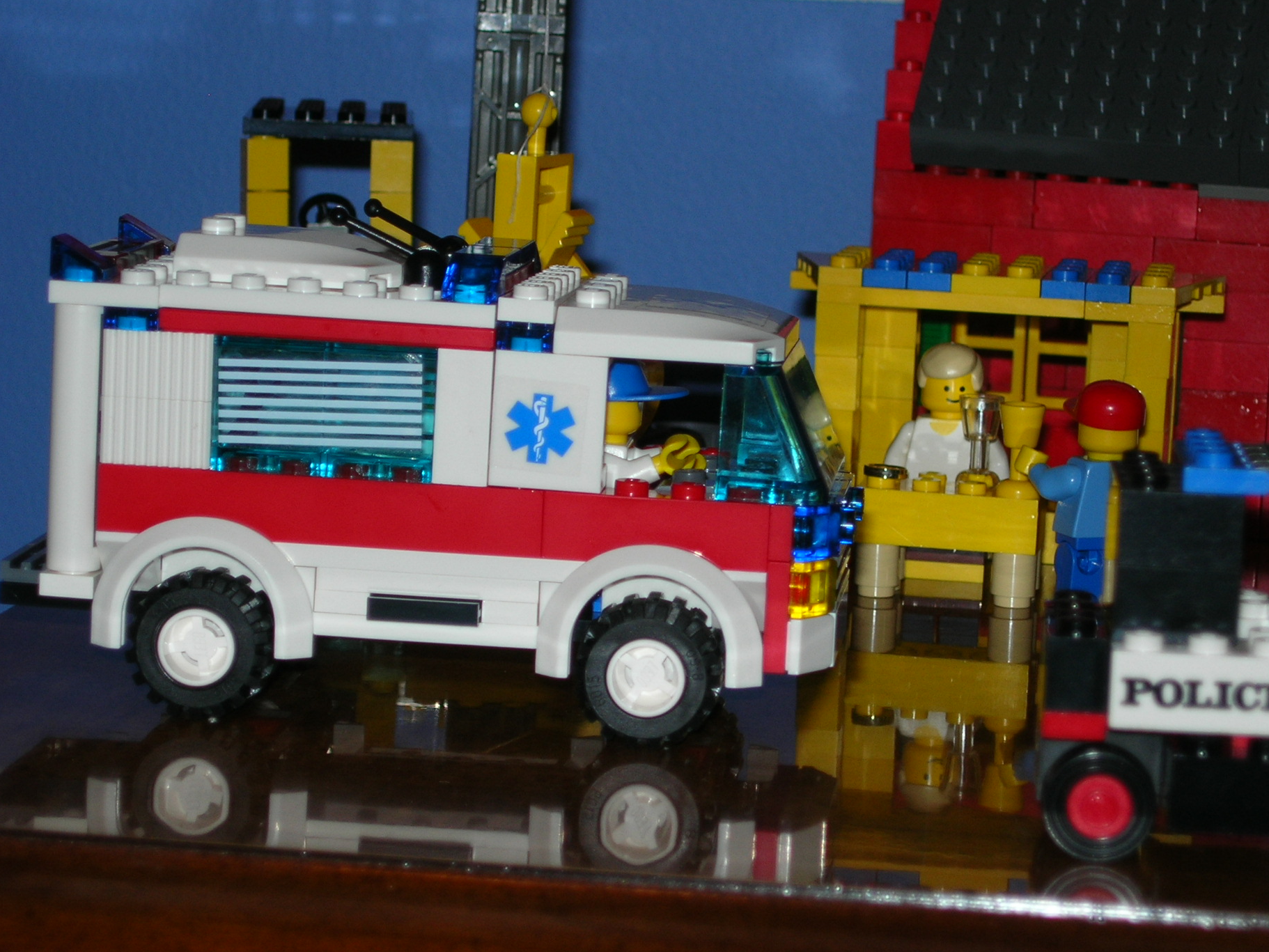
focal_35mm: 127
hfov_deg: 15.5
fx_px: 4656
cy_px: 462
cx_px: 684
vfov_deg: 11.7
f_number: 4.9
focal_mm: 23.4
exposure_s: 1/60.1
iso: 64
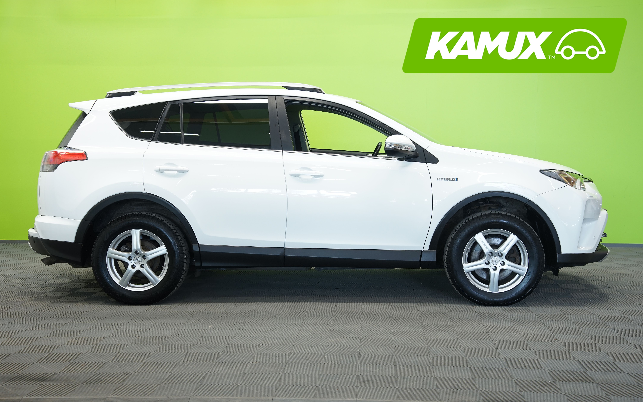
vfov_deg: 27.4
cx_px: 321
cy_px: 212
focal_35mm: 47
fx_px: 824
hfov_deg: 42.6
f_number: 5.6
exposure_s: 1/15
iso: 500
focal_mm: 46
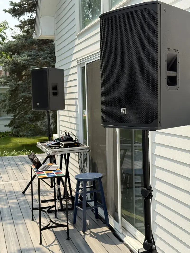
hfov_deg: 30.3
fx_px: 351
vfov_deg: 39.7
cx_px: 95
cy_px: 126
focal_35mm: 48
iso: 100
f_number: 1.78
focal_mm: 6.76
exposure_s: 1/2865
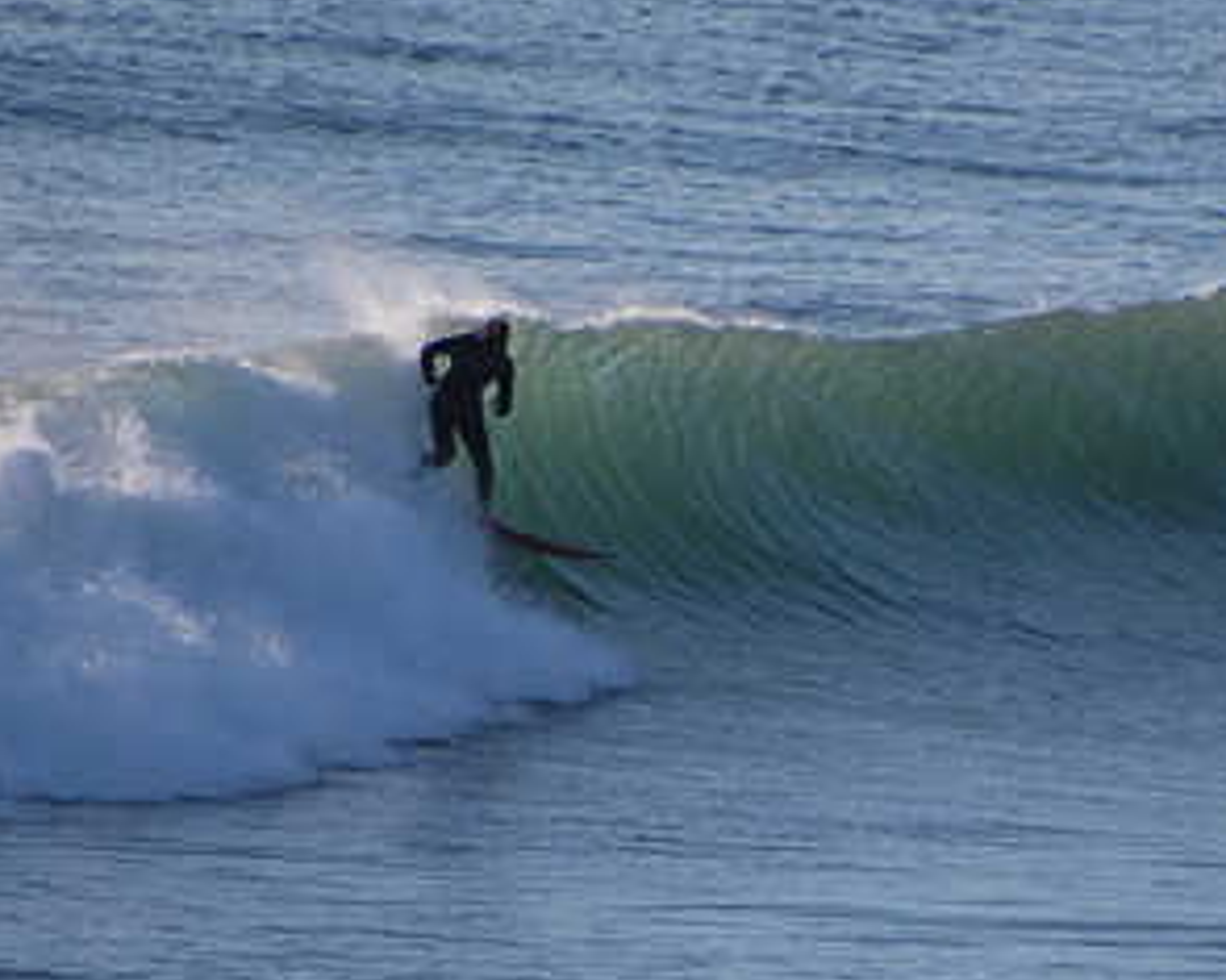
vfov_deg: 1.0
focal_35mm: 1503
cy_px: 623
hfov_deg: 1.3
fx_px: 54518
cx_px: 784
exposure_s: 1/2000
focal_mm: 400
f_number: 6.3
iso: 500
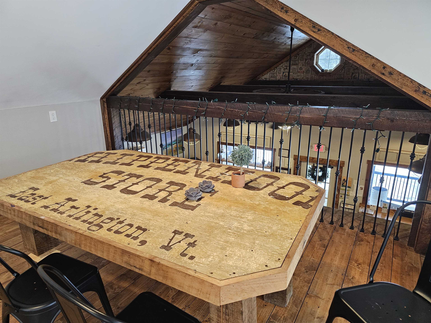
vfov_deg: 58.9
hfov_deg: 73.9
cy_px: 162
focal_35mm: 23
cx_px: 216
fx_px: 286
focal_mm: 6.3
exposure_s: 1/120
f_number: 1.7
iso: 640
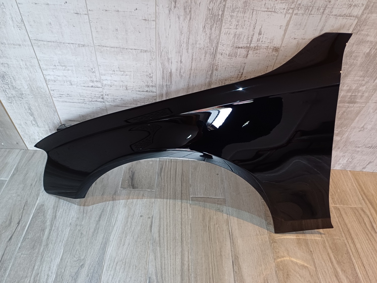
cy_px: 142
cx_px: 188
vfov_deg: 54.9
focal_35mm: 25
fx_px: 272
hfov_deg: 69.4
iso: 250
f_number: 1.8
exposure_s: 1/50
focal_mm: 4.65
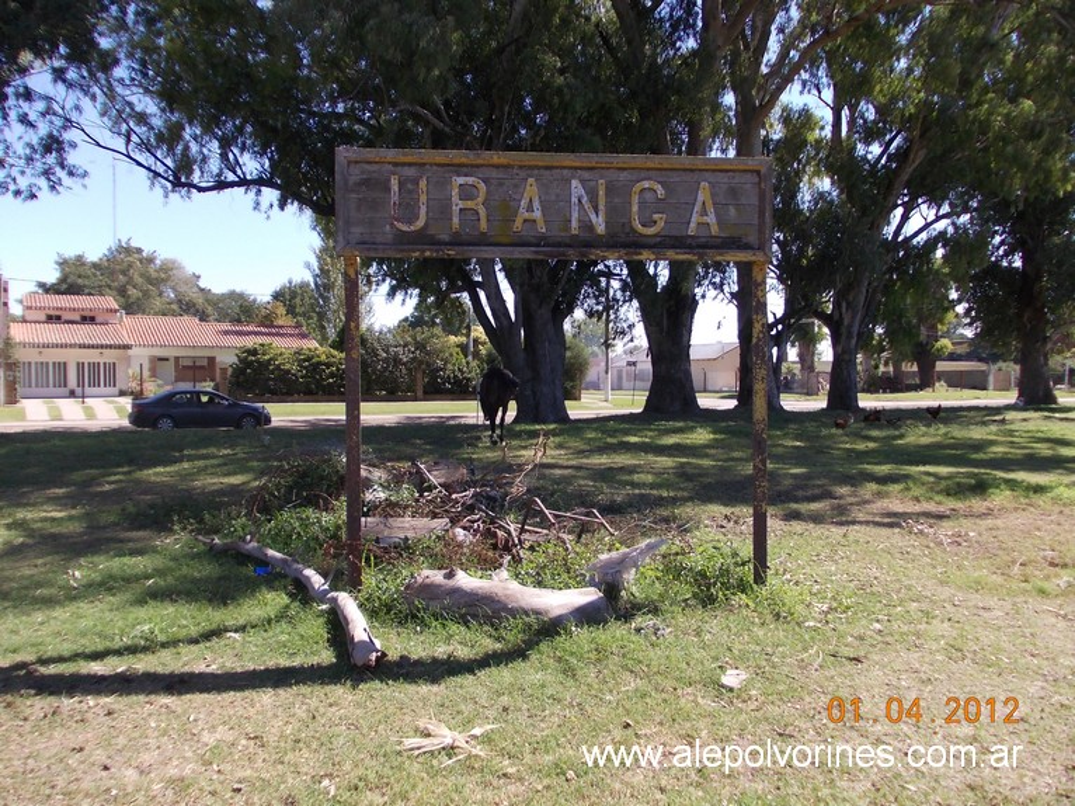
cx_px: 538
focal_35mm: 28
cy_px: 403
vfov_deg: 49.7
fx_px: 869
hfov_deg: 63.5
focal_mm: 4
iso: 80
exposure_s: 1/160
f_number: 5.4
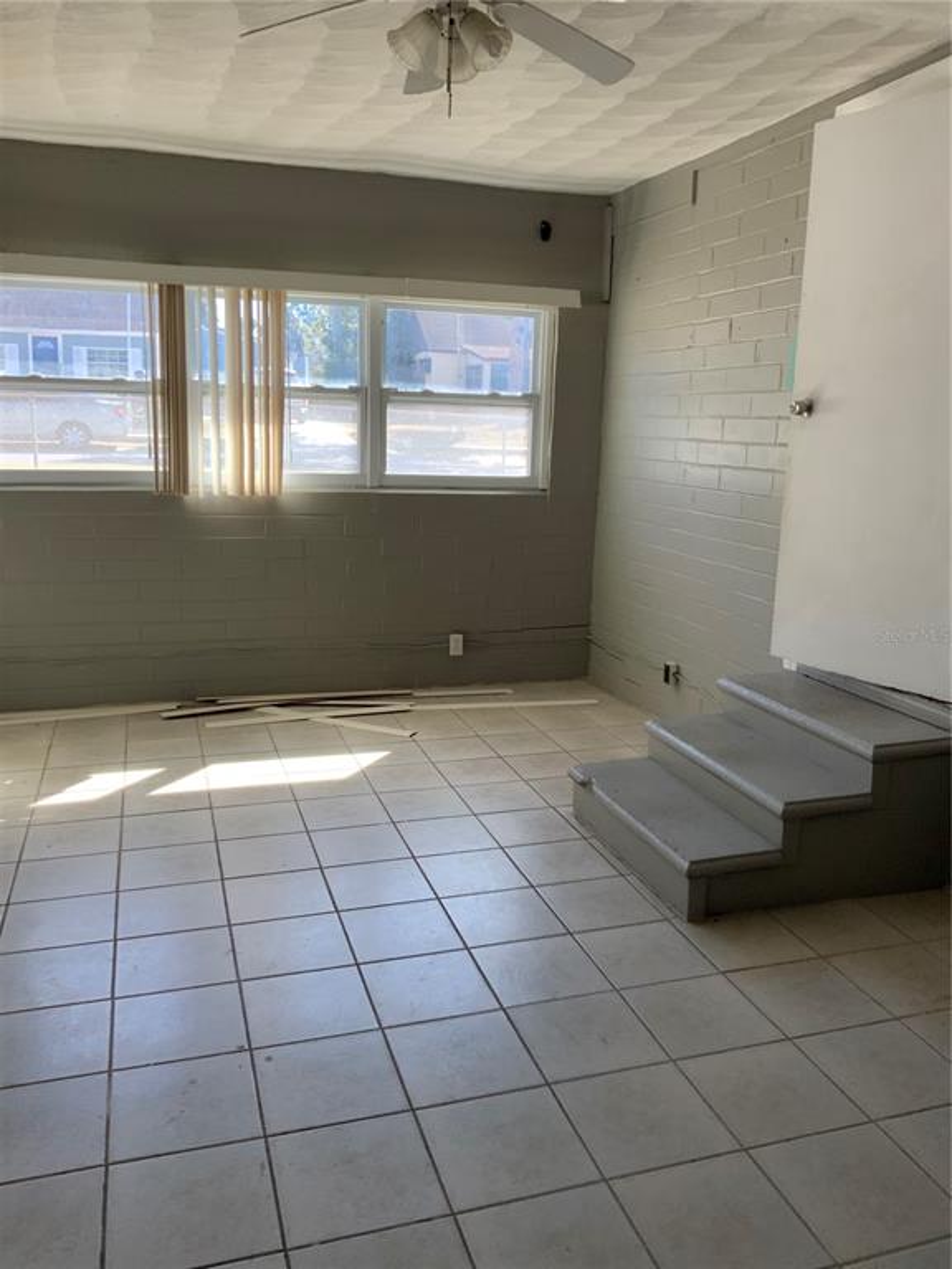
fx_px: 1063
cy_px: 634
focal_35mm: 29
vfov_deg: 61.7
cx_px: 476
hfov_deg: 48.2
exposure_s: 1/120
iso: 40
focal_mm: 3
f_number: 1.8
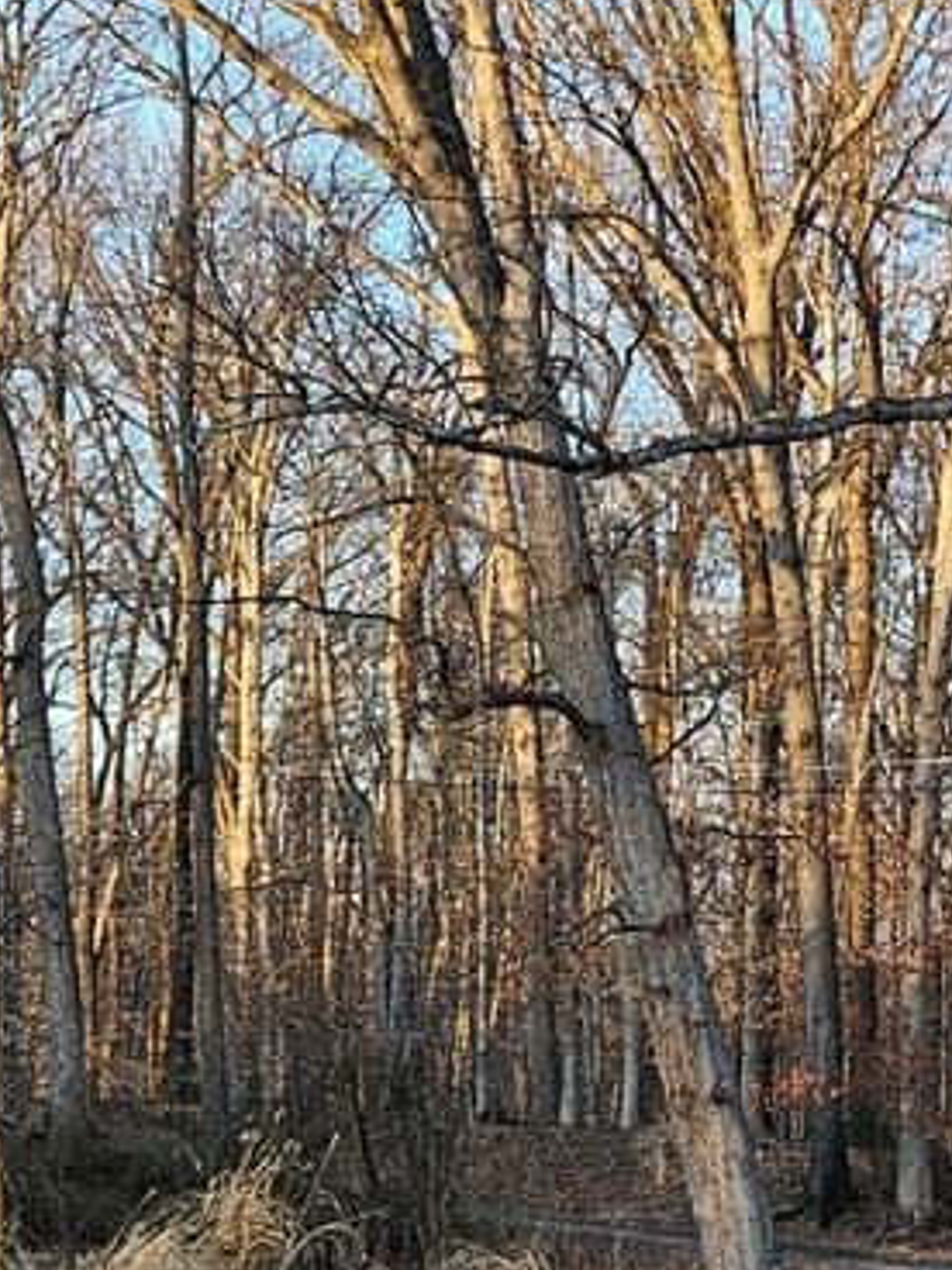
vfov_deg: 20.2
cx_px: 748
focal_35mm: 96
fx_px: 3520
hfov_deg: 15.3
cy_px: 1056
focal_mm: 5.4
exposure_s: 1/243
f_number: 1.8
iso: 25
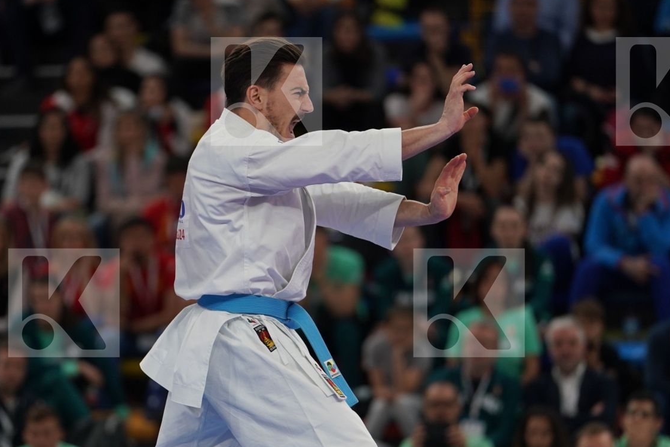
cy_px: 303
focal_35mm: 321
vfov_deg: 4.3
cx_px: 267
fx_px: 5975
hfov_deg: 6.4
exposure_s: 1/500
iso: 640
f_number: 2.8
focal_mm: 200
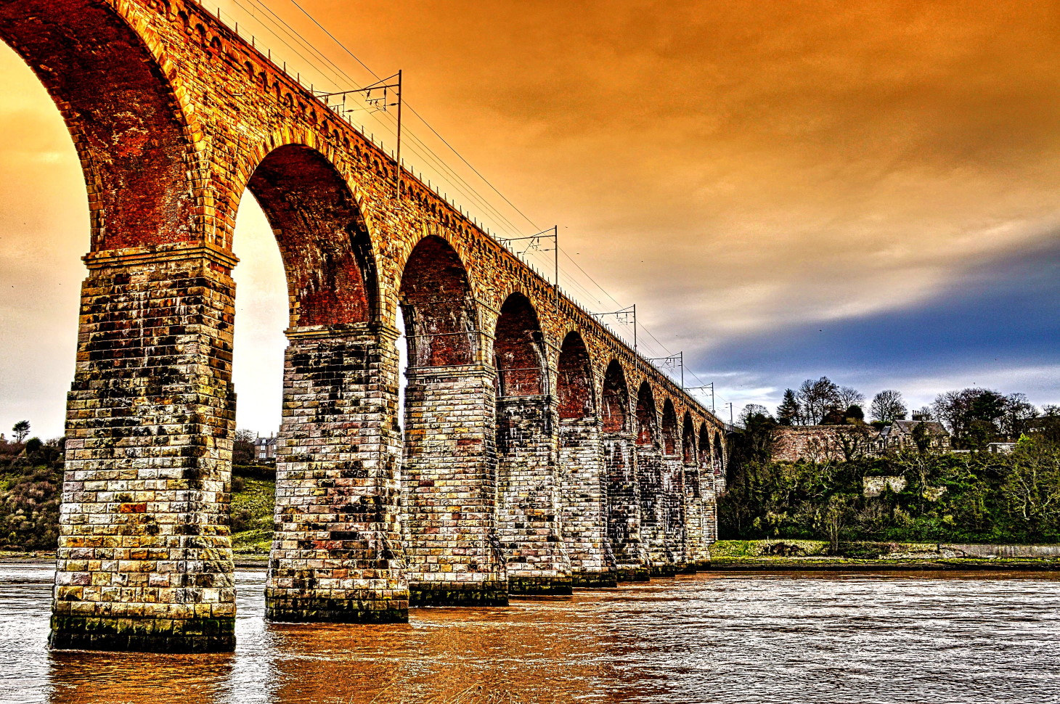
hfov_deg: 53.2
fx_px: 1059
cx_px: 530
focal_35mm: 36
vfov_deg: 36.8
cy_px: 352
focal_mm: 24
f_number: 10
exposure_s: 1/250
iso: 280
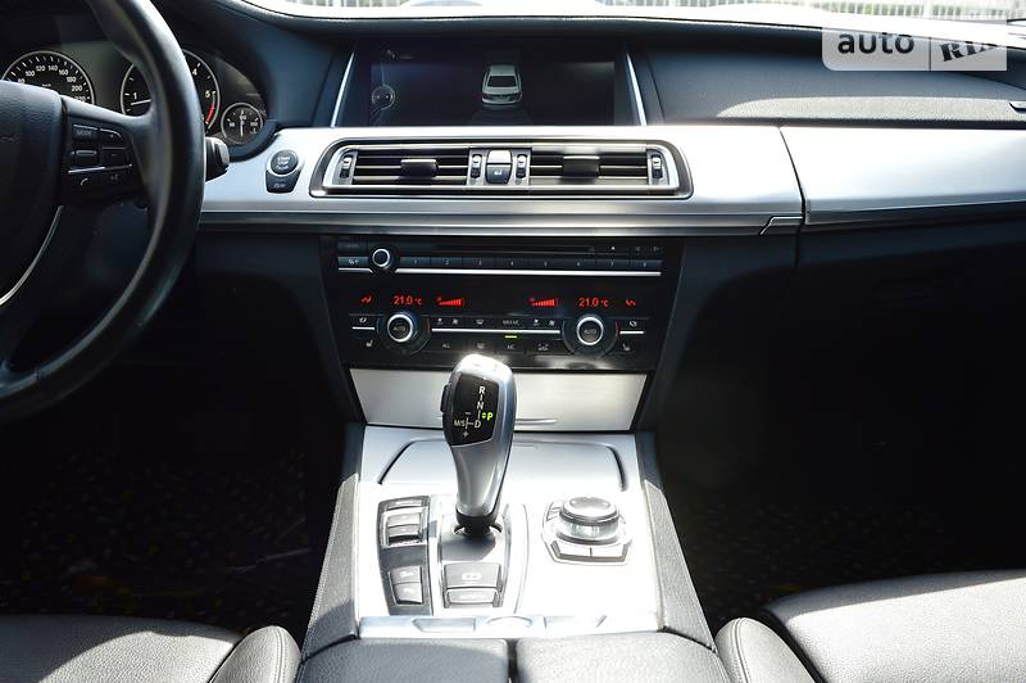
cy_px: 342
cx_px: 513
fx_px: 854
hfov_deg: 62.0
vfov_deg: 43.5
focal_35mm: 30
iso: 400
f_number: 8
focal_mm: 20
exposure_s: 1/60
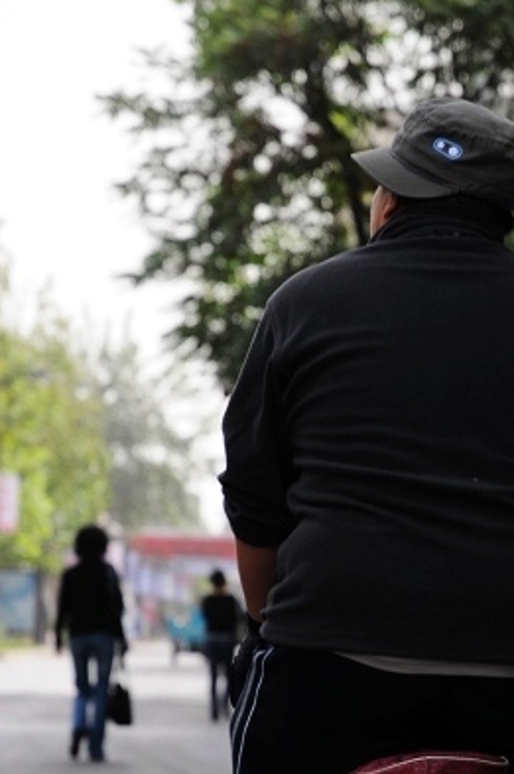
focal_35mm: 227
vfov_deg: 9.1
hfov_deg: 6.0
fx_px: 4872
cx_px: 392
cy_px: 595
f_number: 5.6
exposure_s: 1/200
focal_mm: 85
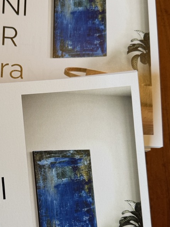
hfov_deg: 27.3
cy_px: 131
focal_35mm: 52
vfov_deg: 36.7
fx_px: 341
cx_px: 28
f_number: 1.78
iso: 80
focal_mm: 6.76
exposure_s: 1/100
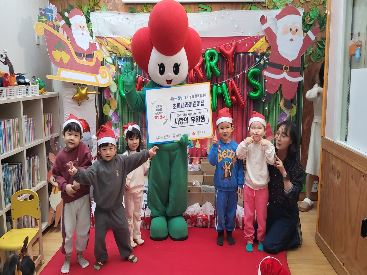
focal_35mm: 26
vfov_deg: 53.1
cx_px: 184
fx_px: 276
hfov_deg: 67.3
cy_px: 138
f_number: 1.8
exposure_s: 1/60
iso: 200
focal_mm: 3.98
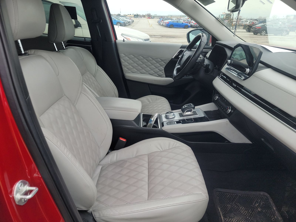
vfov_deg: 56.8
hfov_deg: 71.6
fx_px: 205
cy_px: 111
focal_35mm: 24
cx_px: 148
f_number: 1.8
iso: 50
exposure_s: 1/135
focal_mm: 6.7
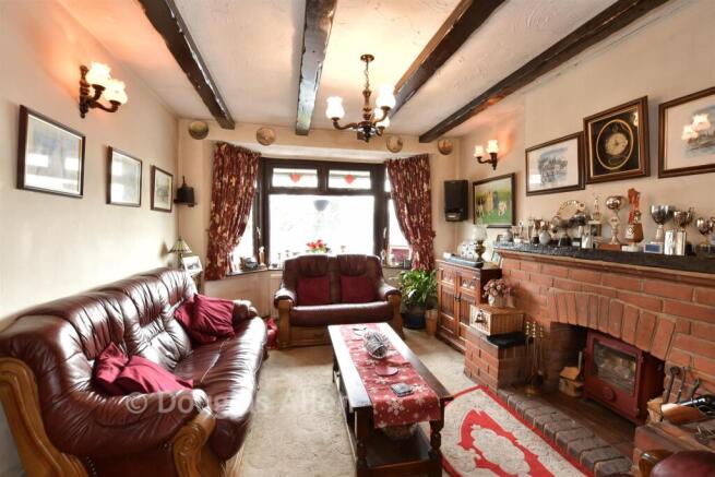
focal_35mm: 15
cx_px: 358
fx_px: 298
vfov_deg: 77.4
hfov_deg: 100.4
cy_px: 238
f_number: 8
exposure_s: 2.5
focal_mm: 10
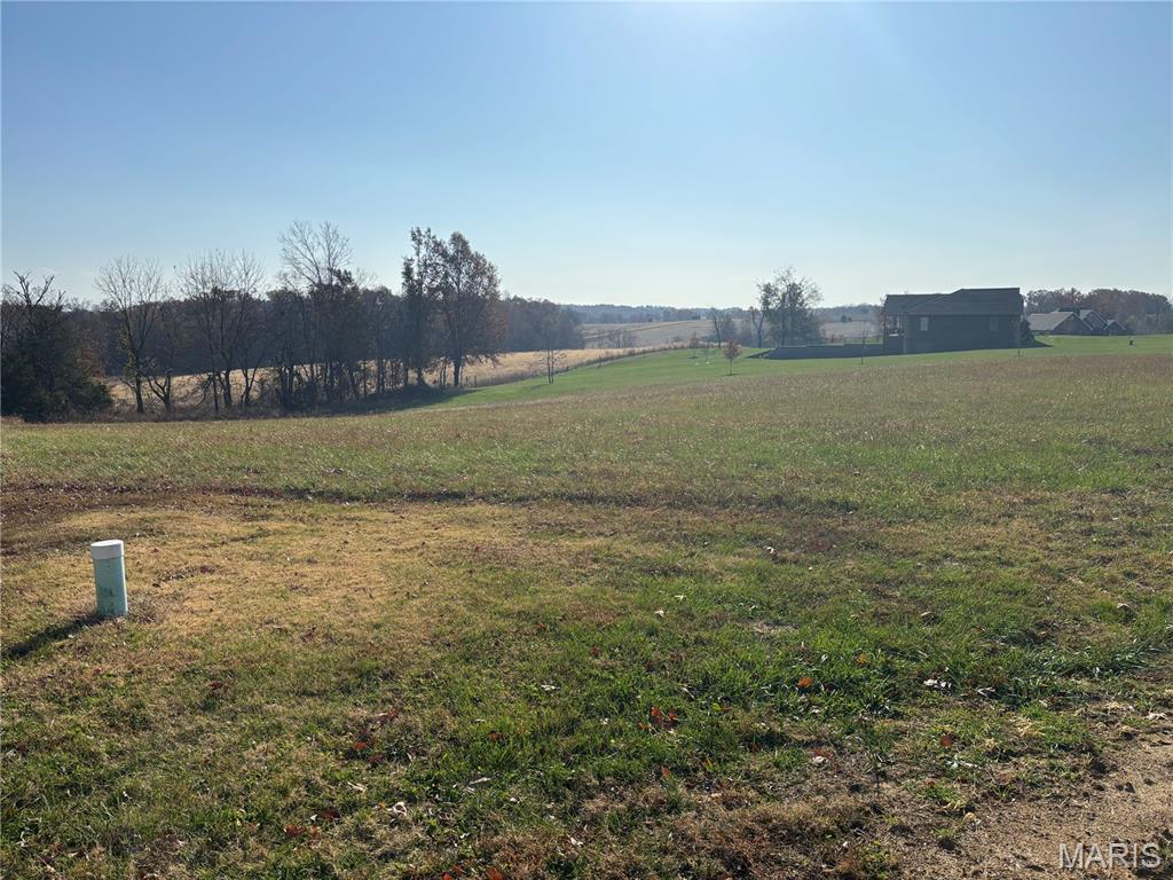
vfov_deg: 53.1
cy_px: 440
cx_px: 586
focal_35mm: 26
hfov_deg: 67.3
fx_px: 881
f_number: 1.6
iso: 50
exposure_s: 1/9901
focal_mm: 5.96
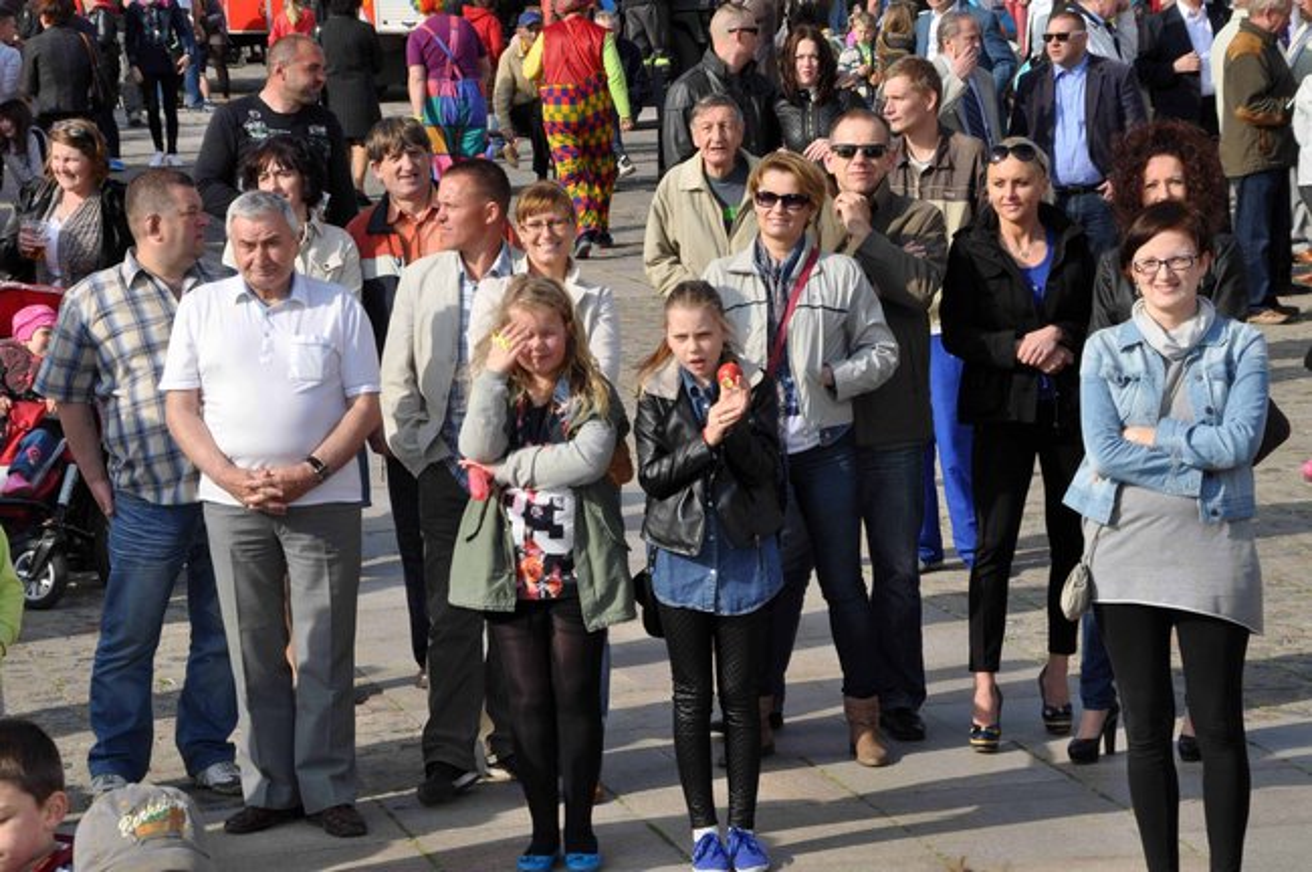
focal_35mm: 120
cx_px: 656
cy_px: 436
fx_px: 4369
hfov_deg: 17.1
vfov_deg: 11.4
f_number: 18
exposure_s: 1/160
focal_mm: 80
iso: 250
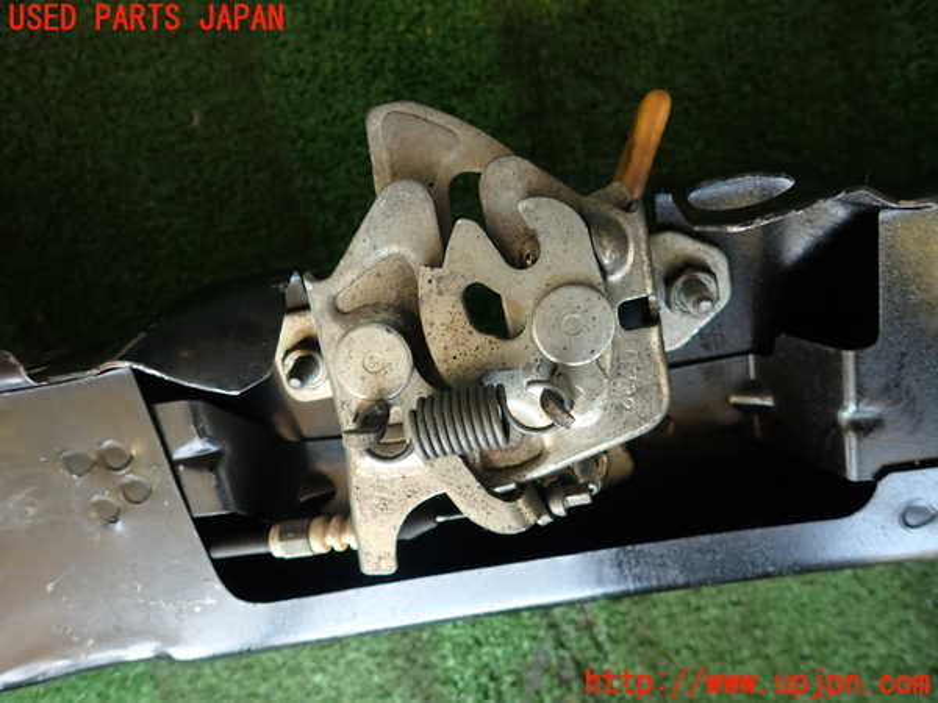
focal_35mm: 25
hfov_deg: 69.4
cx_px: 469
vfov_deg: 54.9
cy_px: 352
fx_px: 677
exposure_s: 1/40
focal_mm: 4.5
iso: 200
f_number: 2
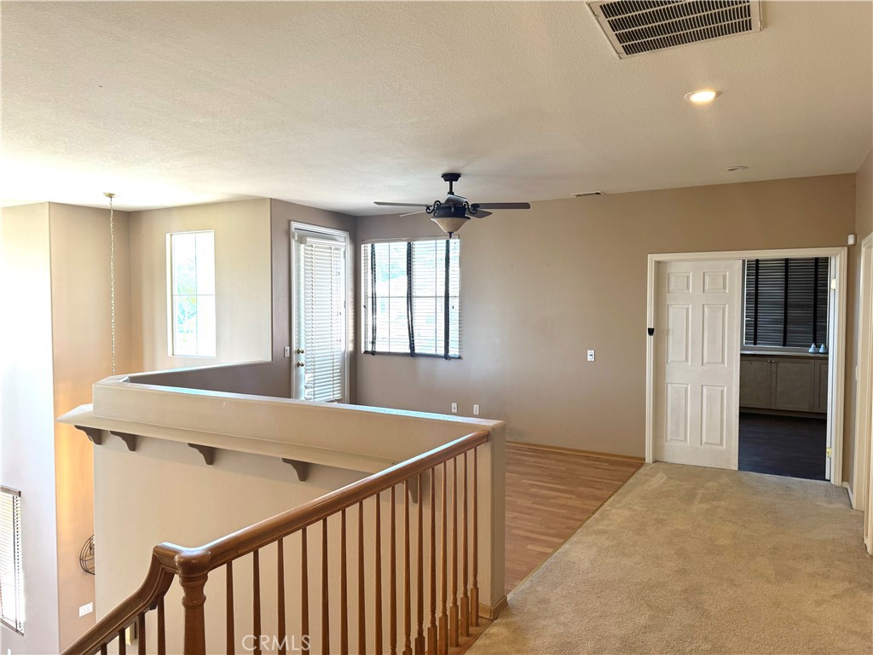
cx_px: 436
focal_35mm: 24
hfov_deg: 71.6
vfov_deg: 56.8
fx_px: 605
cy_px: 328
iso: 125
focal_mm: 6.76
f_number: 1.78
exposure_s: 1/60
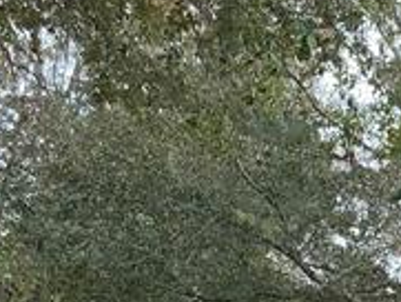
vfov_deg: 8.7
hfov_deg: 11.7
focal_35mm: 164
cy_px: 568
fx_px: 1901
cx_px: 536
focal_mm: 3
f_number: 1.8
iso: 16
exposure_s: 1/229
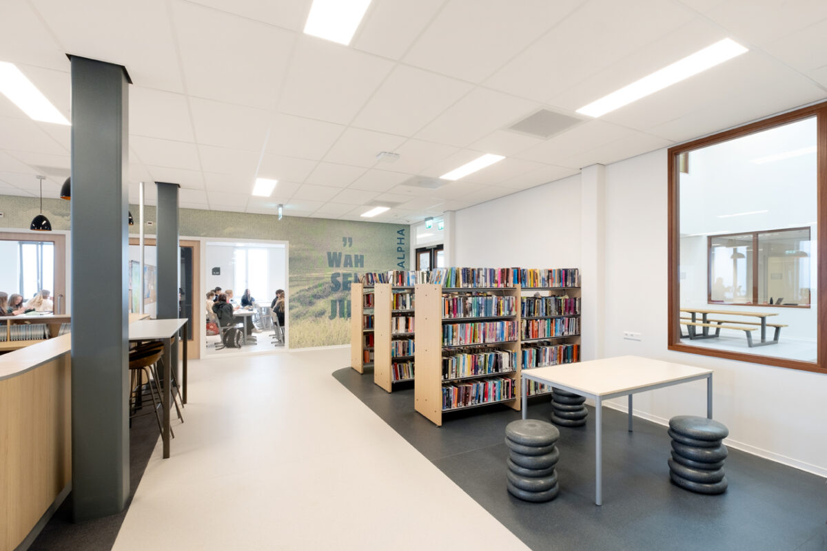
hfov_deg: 100.4
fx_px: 345
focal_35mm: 15
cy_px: 276
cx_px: 414
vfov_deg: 77.3
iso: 200
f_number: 10
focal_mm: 10
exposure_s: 1/7
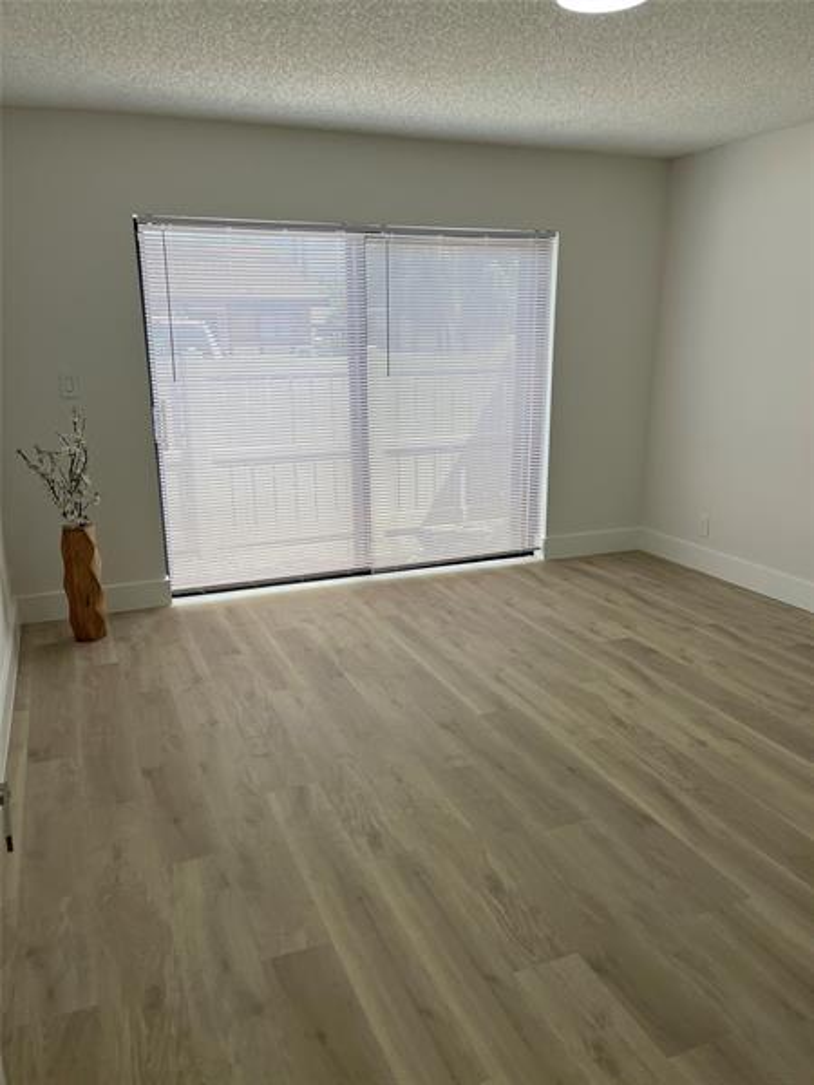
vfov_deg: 67.3
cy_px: 542
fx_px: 815
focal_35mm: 26
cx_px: 407
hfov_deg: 53.1
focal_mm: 5.1
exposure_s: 1/404
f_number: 1.6
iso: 50
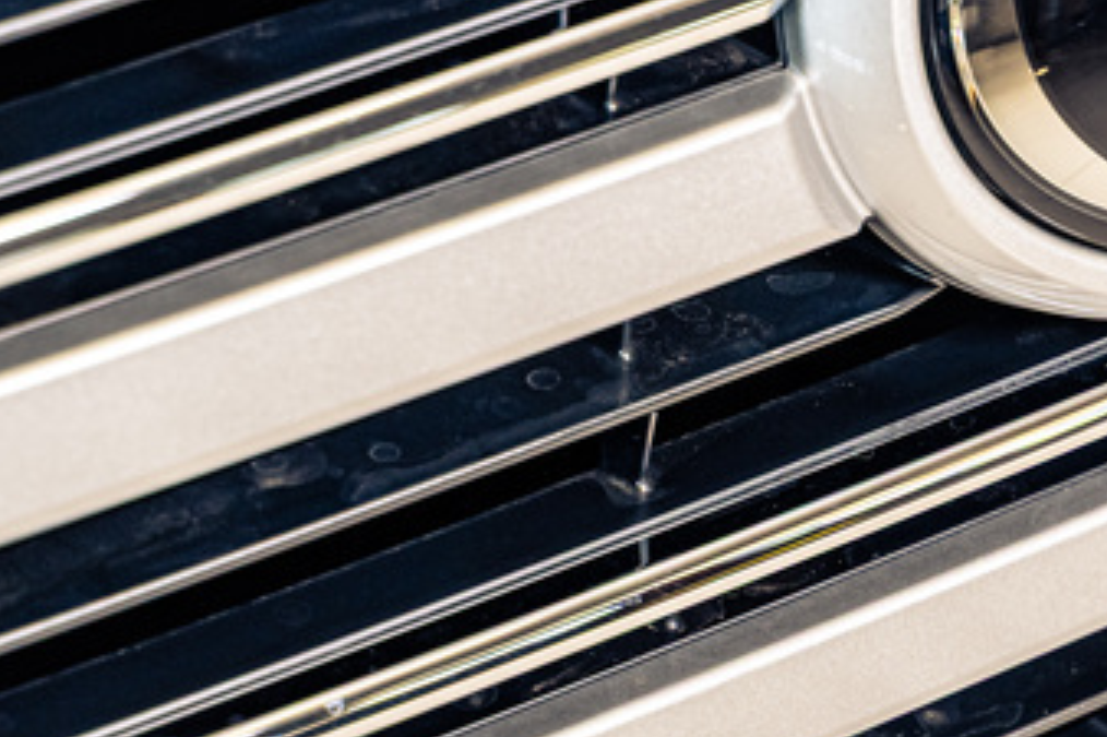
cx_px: 1302
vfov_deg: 6.4
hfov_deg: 9.5
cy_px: -13
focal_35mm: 215
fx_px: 6608
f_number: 4
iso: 500
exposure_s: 1/125
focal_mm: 71
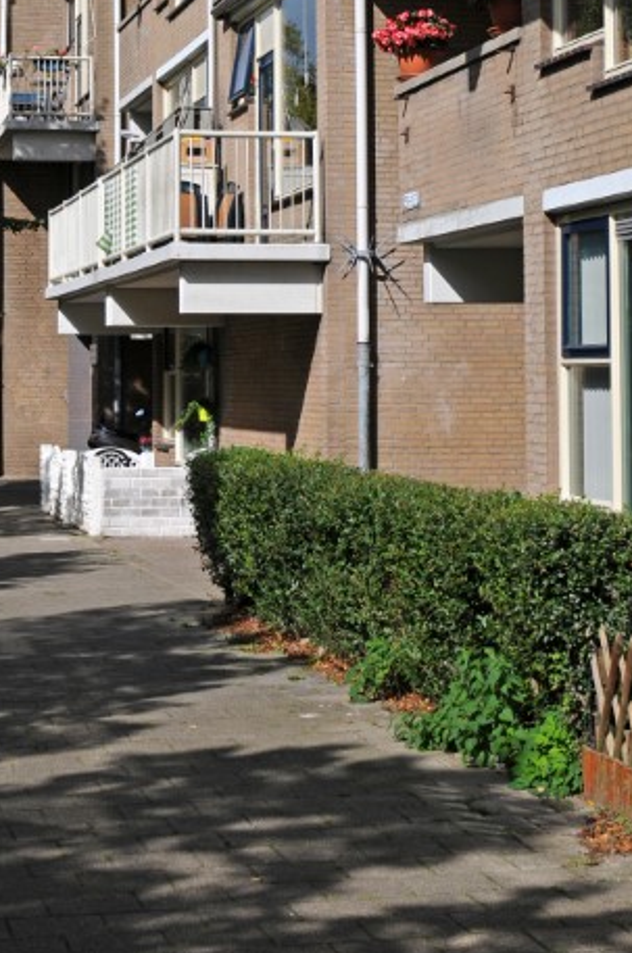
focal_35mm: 84
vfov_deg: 24.0
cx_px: 287
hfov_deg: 16.2
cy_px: 234
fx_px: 2220
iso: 200
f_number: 5.6
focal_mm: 32
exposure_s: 1/1600
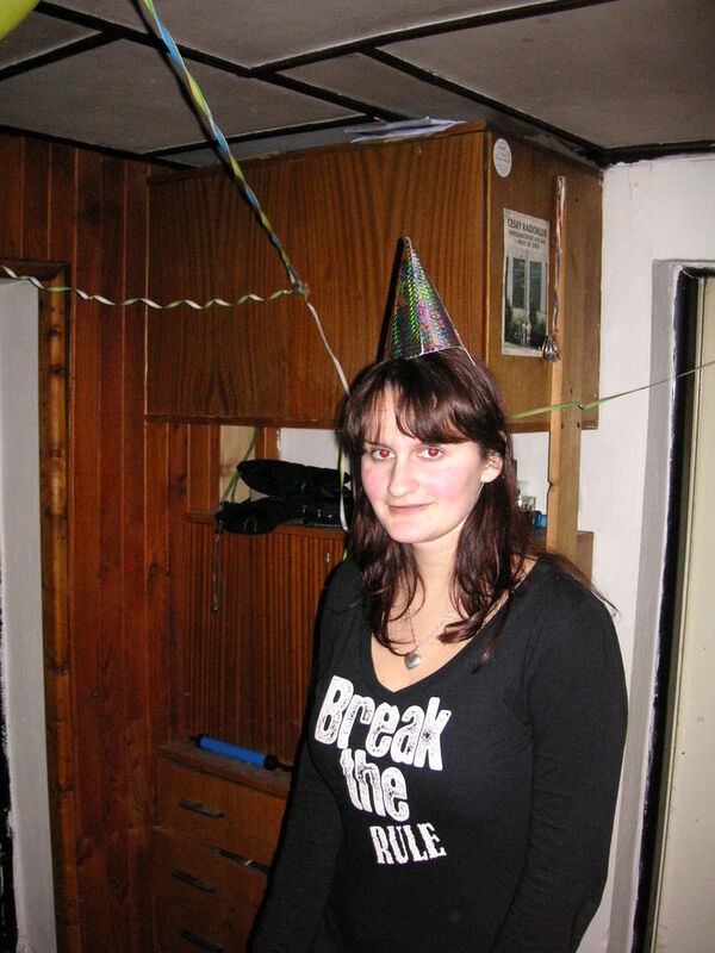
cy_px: 476
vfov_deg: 50.1
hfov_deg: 38.7
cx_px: 358
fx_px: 1019
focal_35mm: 37
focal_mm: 6.1
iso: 160
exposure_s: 1/45
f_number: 2.8
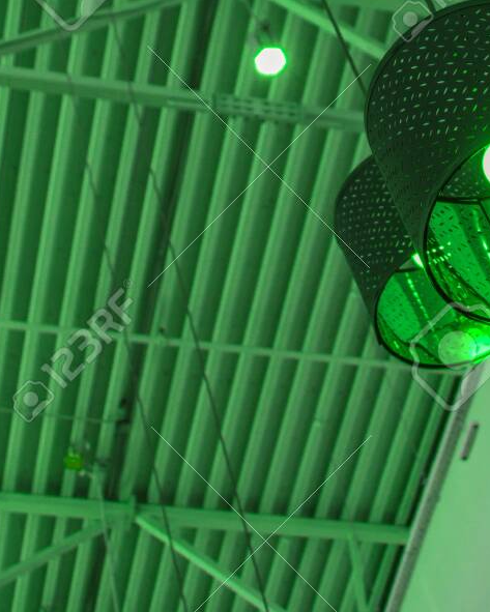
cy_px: 158
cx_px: 420
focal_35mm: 99
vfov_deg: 19.2
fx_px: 1794
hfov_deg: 15.4
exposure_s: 1/125
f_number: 5.6
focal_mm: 32
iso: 110
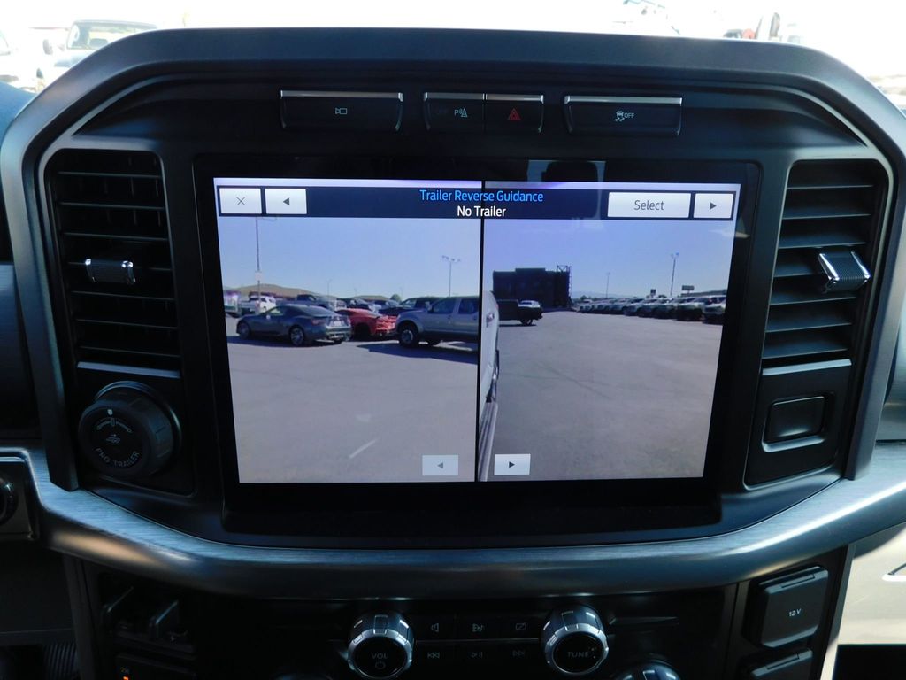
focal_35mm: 23
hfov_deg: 73.9
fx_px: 602
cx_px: 453
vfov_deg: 58.9
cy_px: 340
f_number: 3
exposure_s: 1/160
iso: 125
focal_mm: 4
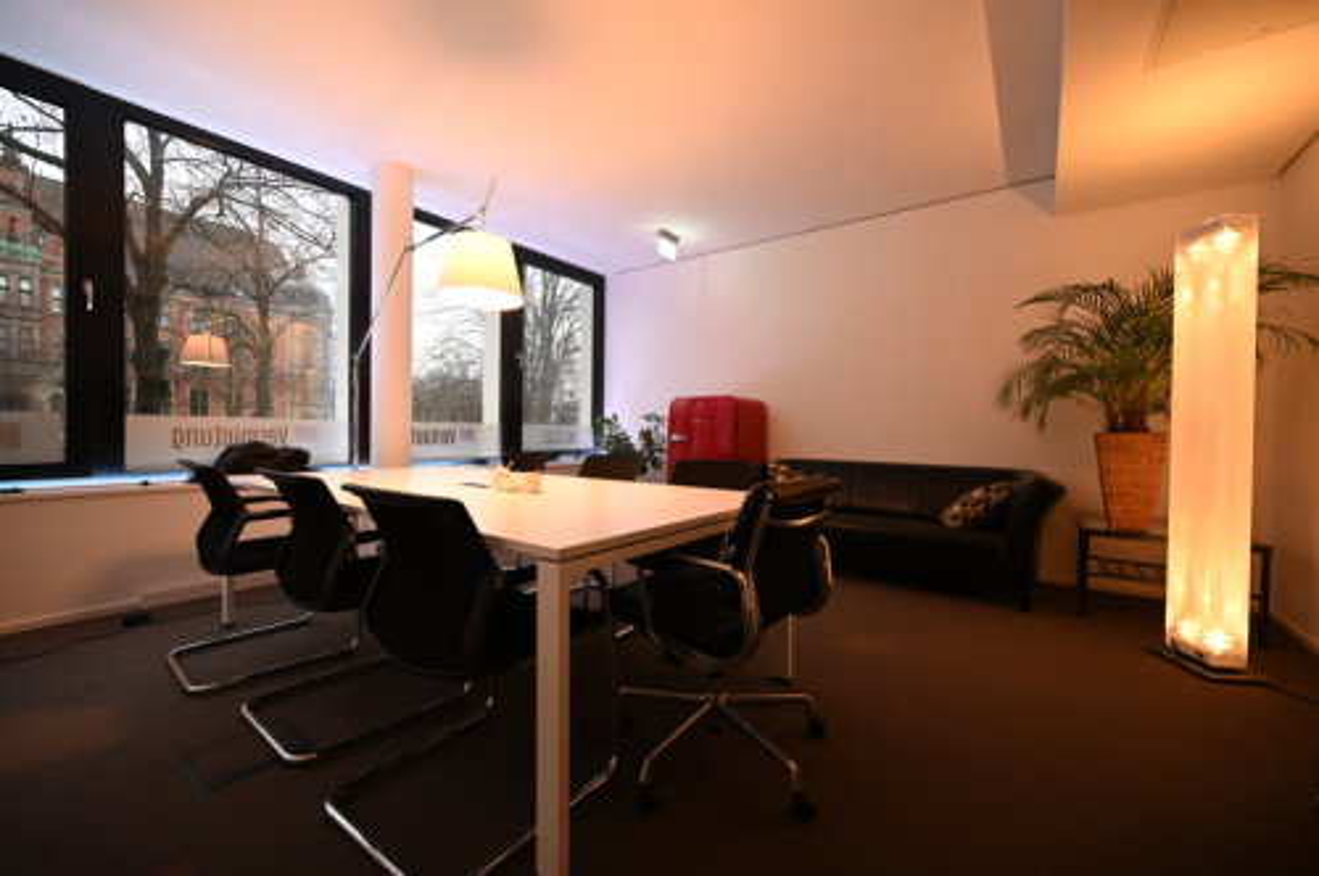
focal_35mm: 14
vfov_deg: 81.0
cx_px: 660
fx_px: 512
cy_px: 438
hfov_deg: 104.3
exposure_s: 1/50
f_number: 4
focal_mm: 14
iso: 1000
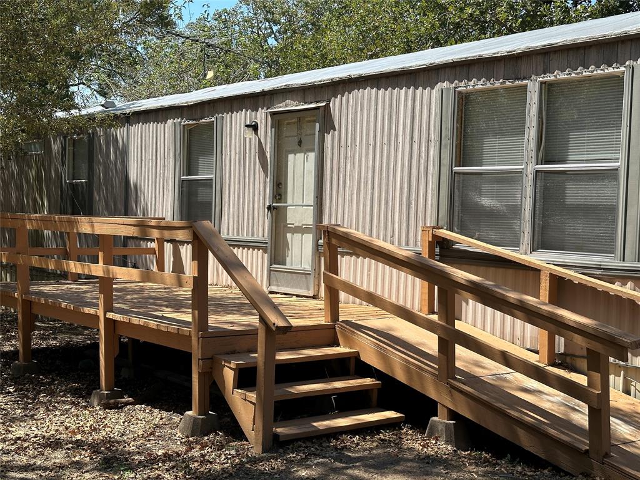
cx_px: 320
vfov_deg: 30.3
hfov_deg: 39.7
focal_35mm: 48
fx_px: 887
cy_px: 240
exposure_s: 1/2597
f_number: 1.78
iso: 64
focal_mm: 6.86
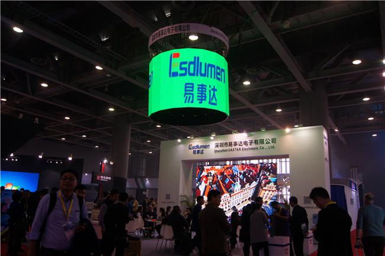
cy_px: 128
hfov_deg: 67.4
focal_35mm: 27
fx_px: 288
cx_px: 192
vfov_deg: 47.8
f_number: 5
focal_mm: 18
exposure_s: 1/40
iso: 200
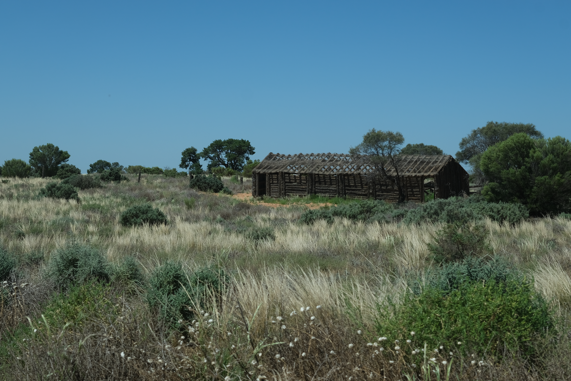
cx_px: 286
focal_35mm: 62
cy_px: 190
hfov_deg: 32.4
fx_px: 983
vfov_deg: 21.9
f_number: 8
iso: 160
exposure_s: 1/550
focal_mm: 41.1
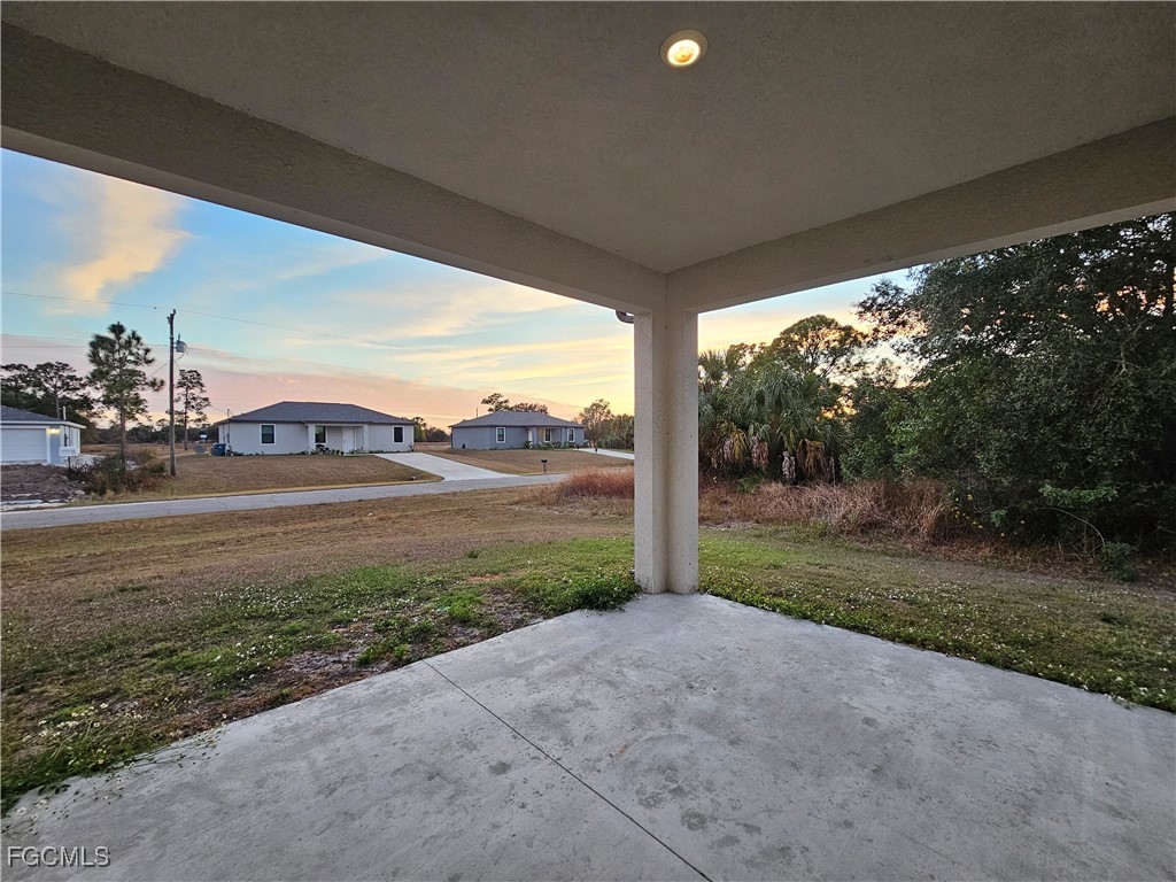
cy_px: 441
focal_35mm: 13
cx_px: 588
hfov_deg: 106.2
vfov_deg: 89.9
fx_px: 442
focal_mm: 2.2
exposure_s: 1/60
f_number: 2.2
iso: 160
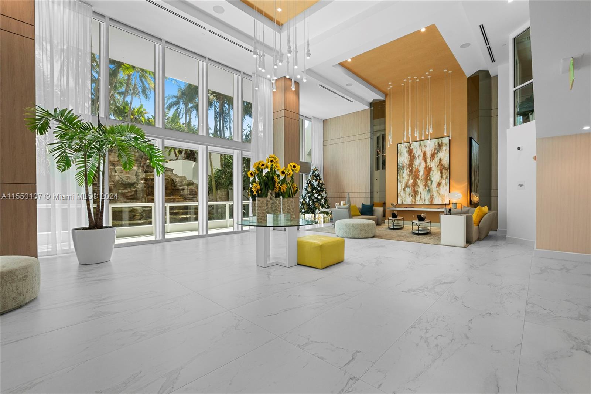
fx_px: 246
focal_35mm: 15
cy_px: 197
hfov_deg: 100.4
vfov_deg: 77.3
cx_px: 296
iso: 250
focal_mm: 10
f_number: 8
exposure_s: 1/15
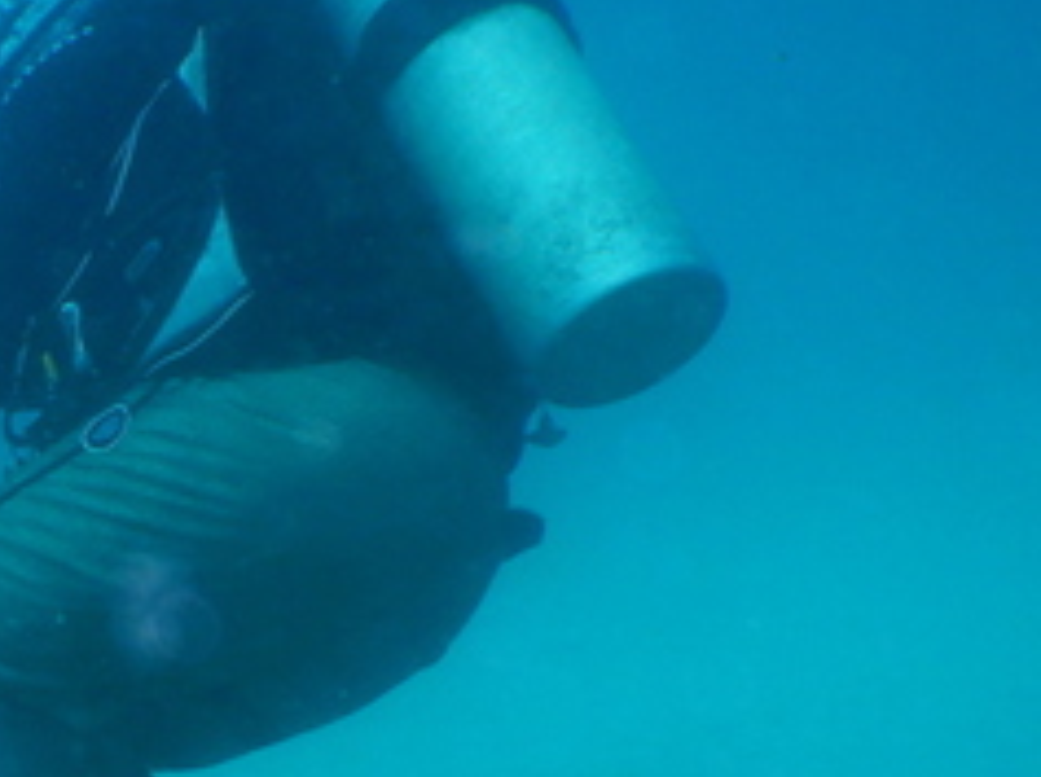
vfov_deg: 20.2
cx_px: -189
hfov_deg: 24.9
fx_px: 2132
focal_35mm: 71
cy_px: 718
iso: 125
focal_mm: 4.3
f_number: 2.8
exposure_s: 1/800
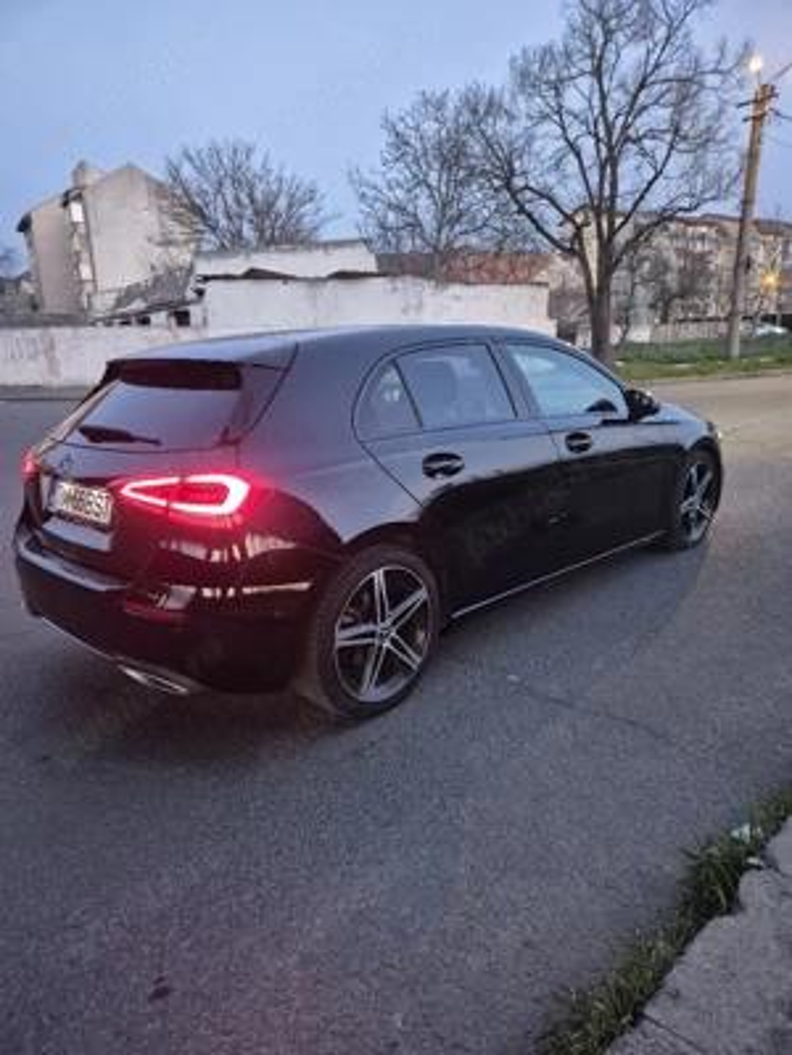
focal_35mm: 23
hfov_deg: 58.9
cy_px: 528
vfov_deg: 73.9
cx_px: 396
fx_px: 702
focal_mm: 5.4
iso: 1600
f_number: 1.8
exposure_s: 1/100
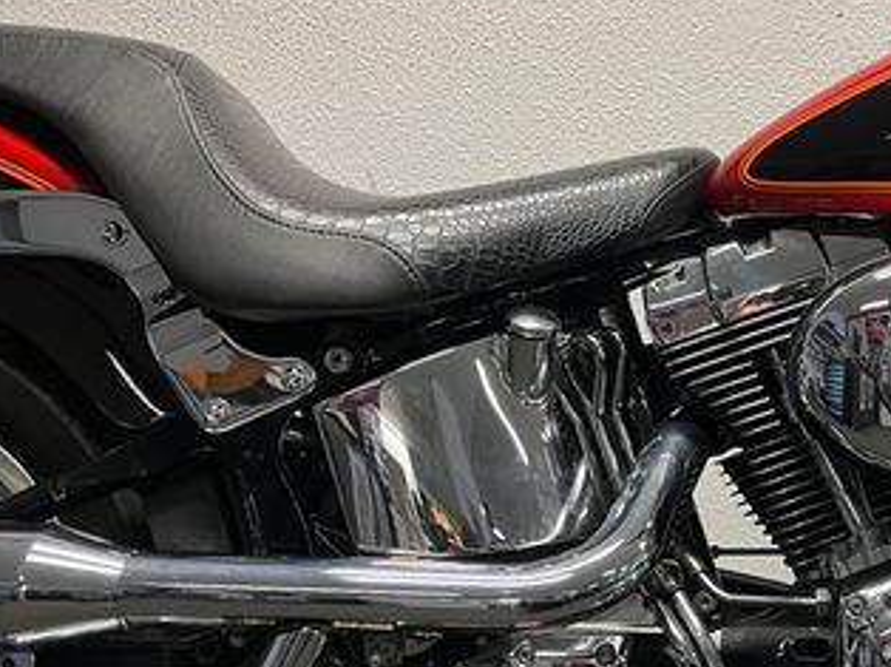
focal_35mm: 53
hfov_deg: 34.4
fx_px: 1363
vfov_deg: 27.5
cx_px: 786
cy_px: 375
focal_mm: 5.1
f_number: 1.6
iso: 100
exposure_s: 1/50
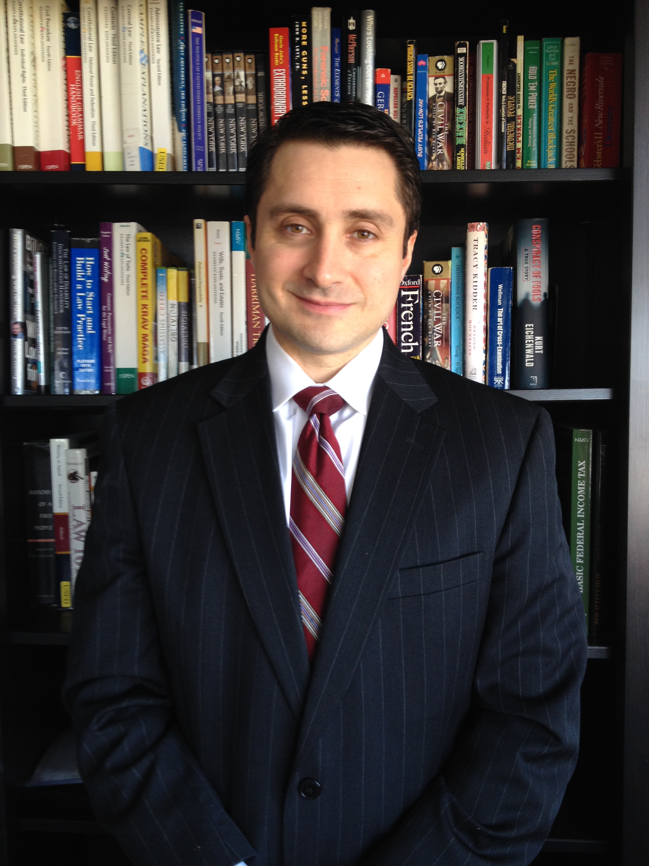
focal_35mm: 35
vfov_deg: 52.6
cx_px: 324
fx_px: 875
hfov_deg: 40.7
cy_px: 433
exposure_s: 1/24
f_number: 2.4
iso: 50
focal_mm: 4.28
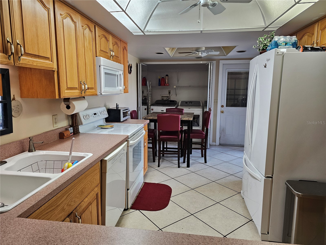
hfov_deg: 73.9
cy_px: 122
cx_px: 163
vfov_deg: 58.9
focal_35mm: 23
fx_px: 217
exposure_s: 1/120
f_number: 1.7
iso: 160
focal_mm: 6.3
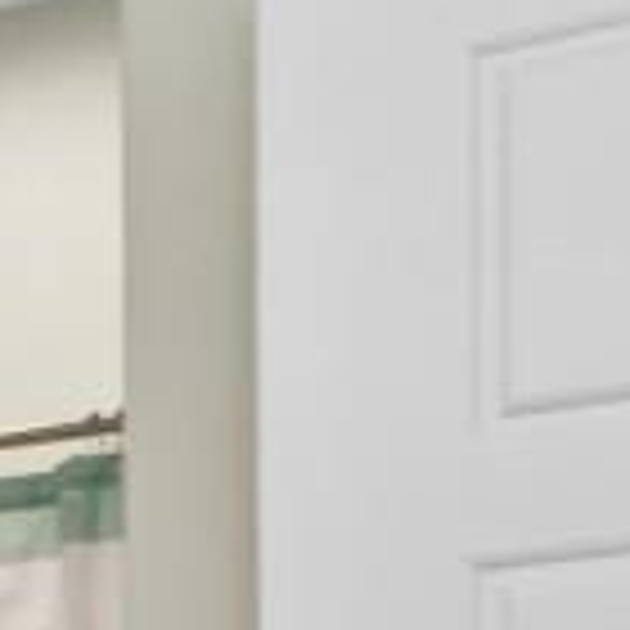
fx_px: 3047
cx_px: -2268
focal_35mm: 148
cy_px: 1084
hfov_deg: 6.9
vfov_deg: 11.1
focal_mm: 10
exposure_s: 1/3
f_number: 4.5
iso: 100
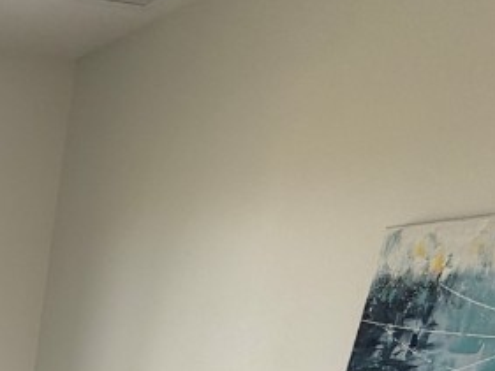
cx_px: -255
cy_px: 619
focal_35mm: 51
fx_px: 730
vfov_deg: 21.6
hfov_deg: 26.5
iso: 80
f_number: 2.2
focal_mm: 2.22
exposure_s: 1/121
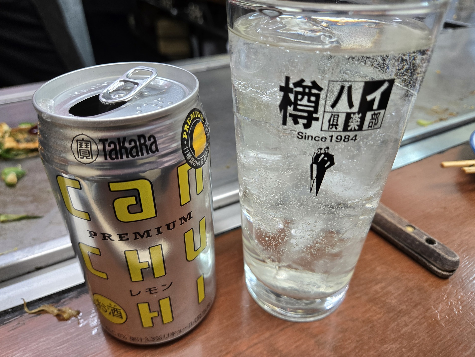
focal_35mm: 24
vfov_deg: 56.8
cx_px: 233
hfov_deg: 71.6
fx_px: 329
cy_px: 172
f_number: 1.8
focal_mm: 5.4
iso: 160
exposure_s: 1/100
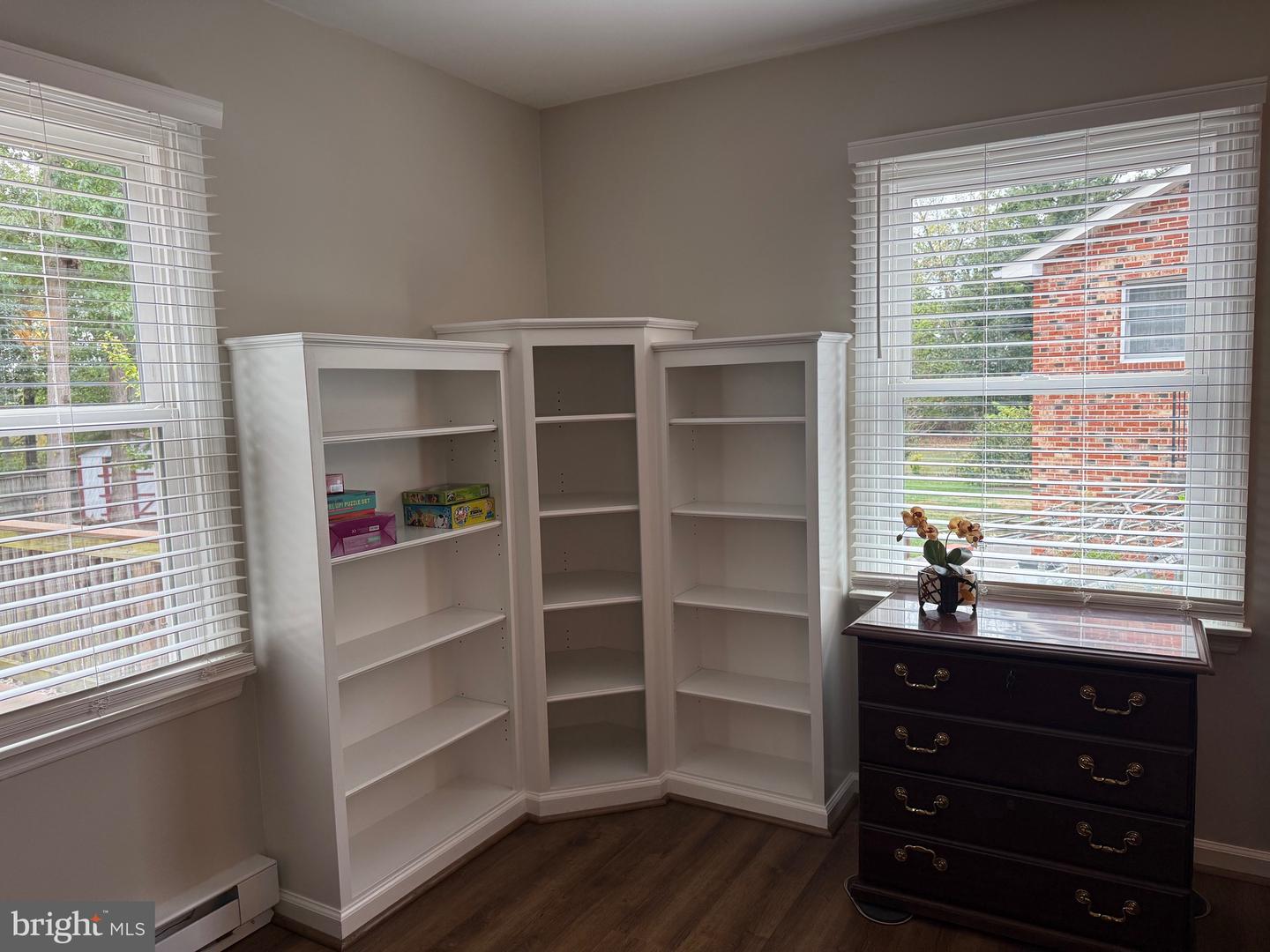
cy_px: 476
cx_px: 635
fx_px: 881
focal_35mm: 24
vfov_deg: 56.8
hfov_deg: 71.6
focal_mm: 6.76
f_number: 1.78
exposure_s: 1/120
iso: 125
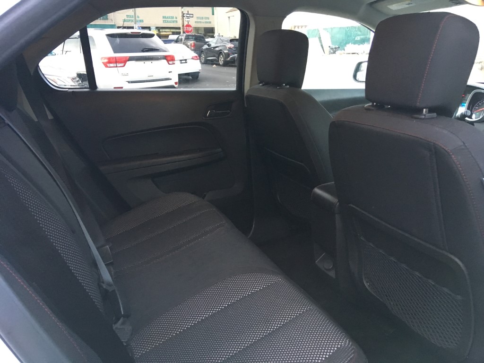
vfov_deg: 48.2
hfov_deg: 61.7
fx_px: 405
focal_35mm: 29
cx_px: 242
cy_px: 182
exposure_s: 1/25
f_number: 2.2
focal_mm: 4.15
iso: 200
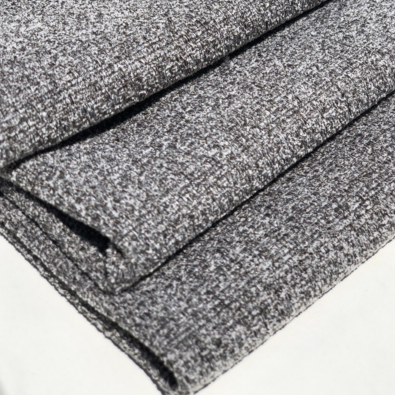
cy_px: 104
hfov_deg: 25.4
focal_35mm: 68
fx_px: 878
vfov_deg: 25.1
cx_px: 191
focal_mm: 6
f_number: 2.4
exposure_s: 1/2000
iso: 16
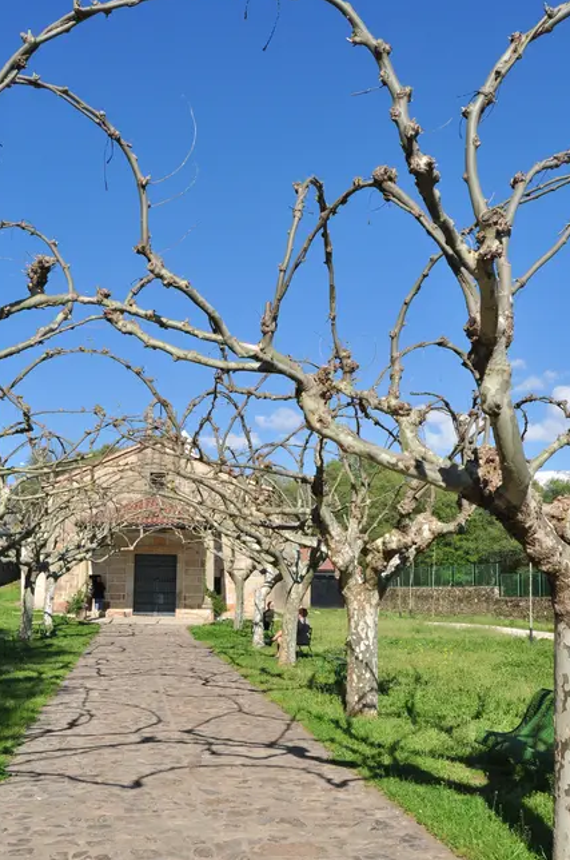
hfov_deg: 32.5
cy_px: 470
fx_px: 977
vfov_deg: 47.4
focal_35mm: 41
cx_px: 252
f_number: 13
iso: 320
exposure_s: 1/640
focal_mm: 22
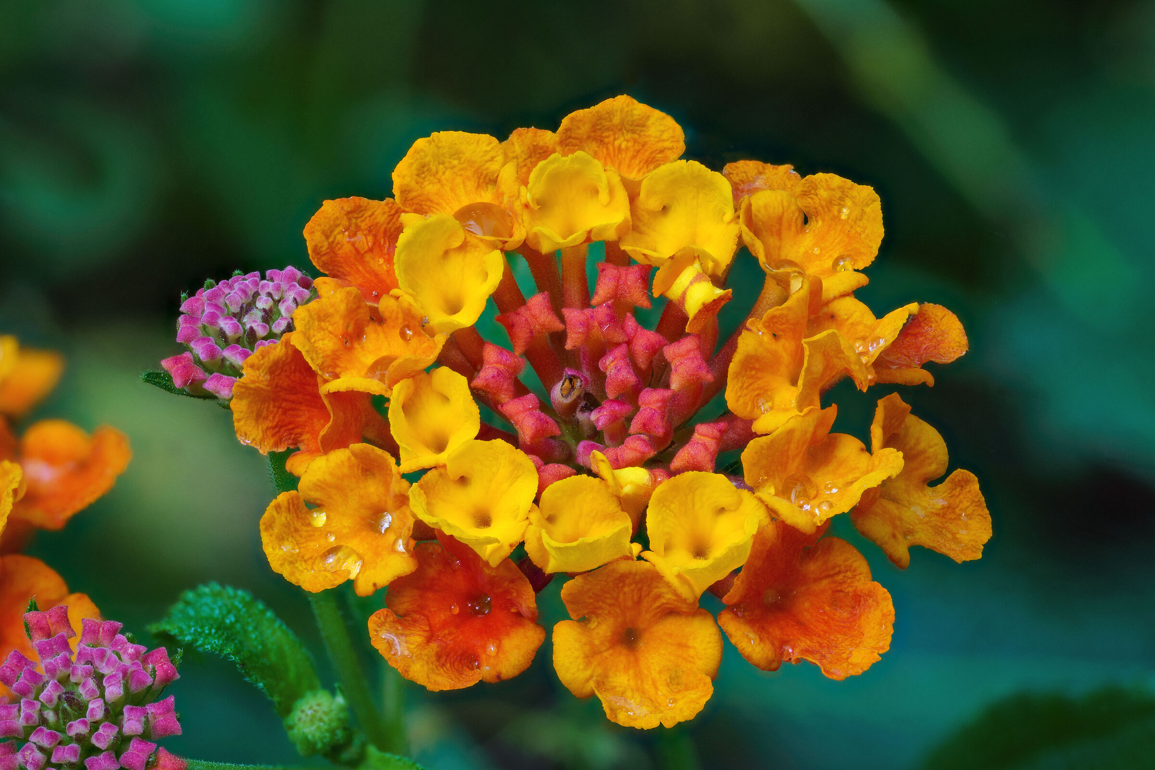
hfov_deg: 19.5
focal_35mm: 105
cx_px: 578
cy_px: 385
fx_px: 3368
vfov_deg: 13.0
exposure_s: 1/125
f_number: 5.6
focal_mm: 105
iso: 100
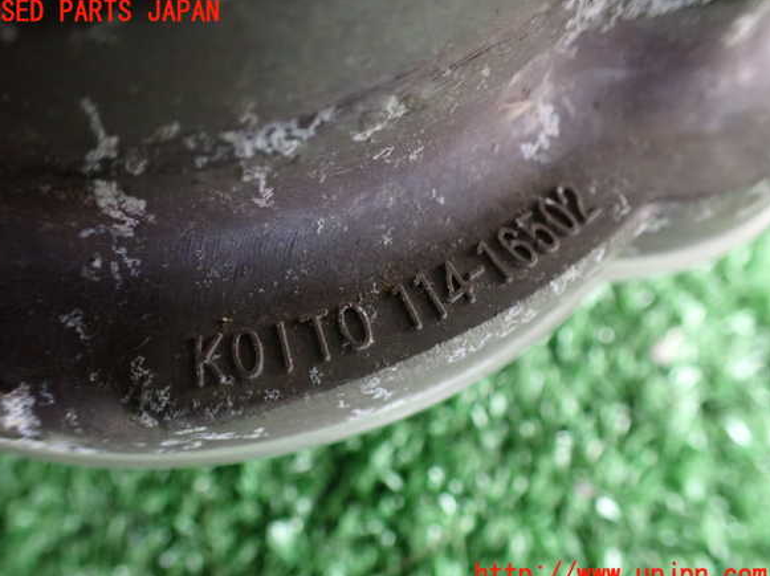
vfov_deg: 45.4
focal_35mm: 31
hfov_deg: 58.4
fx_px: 689
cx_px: 376
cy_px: 294
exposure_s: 1/80
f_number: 2.3
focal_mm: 5.4
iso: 800
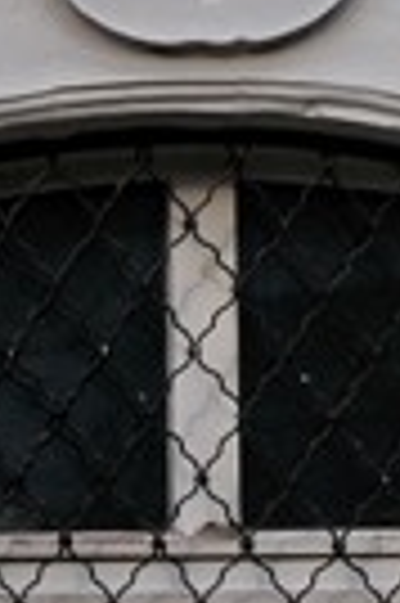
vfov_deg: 2.7
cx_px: 308
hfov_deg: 1.8
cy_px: 720
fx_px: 12604
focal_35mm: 754
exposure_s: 1/640
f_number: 8
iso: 200
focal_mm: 75
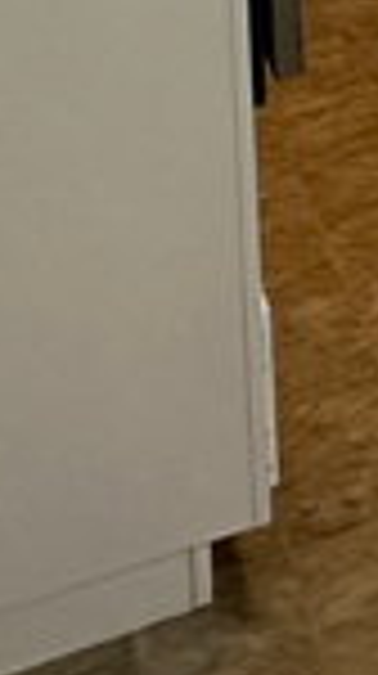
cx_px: 1328
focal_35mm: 104
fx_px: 1859
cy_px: -486
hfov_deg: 8.5
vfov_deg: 17.3
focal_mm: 2.22
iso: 160
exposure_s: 1/60
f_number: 2.2
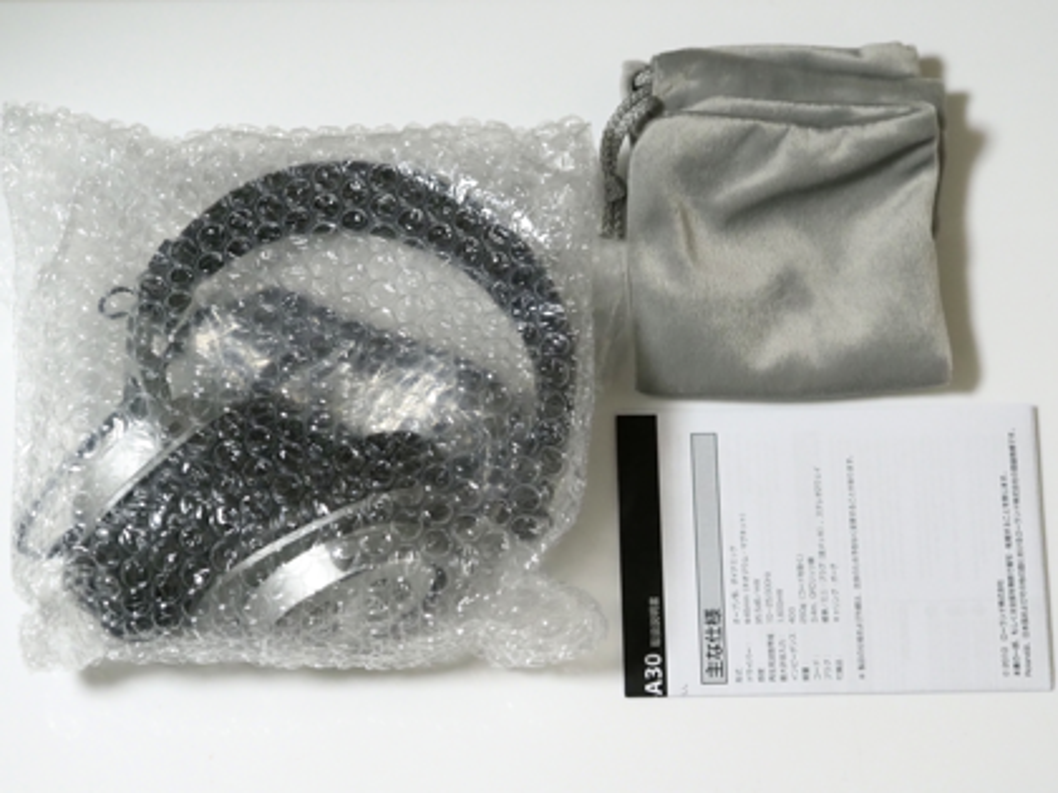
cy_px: 396
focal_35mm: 120
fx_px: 3668
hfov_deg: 16.4
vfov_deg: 12.3
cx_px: 529
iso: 2500
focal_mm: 60
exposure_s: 1/125
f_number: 4
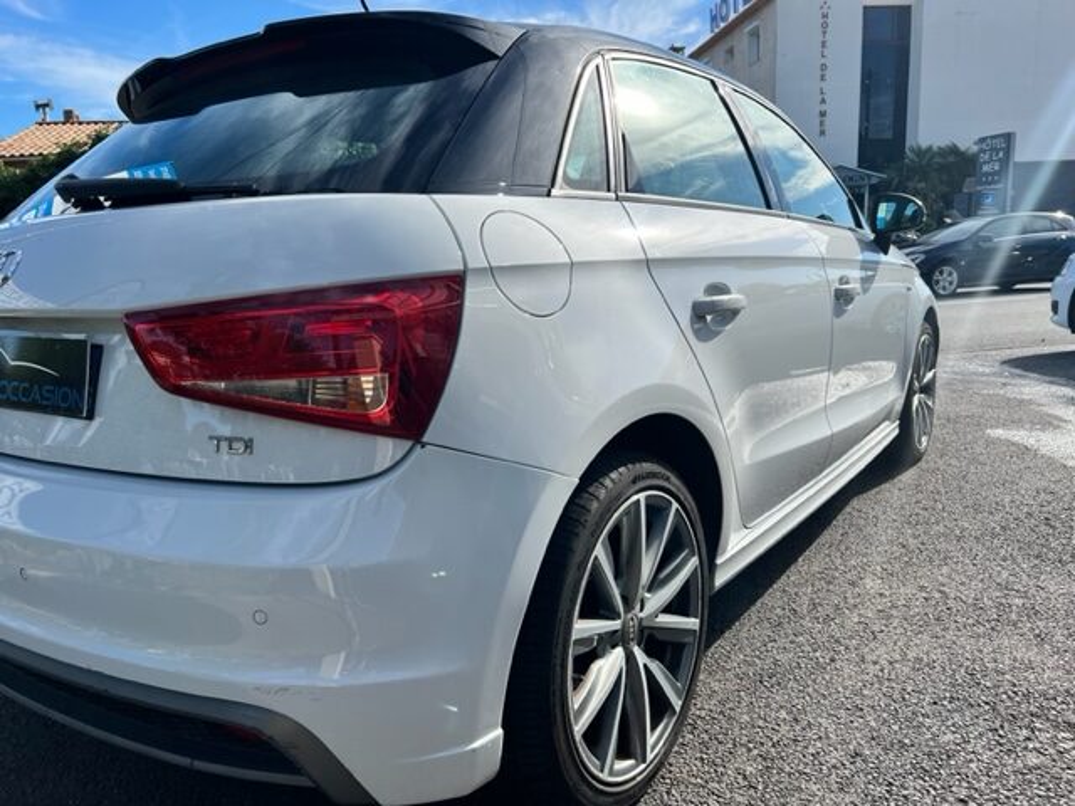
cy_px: 403
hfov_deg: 67.3
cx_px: 538
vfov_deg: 53.1
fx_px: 807
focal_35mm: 26
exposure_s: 1/3077
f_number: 1.5
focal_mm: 5.7
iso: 50
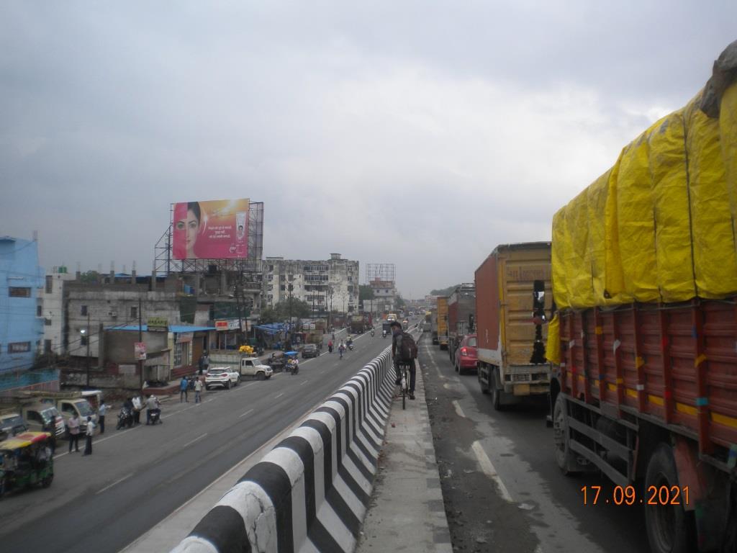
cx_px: 368
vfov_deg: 40.7
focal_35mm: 35
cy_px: 276
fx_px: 745
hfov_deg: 52.6
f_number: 4.6
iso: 80
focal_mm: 6.3
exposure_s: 1/322
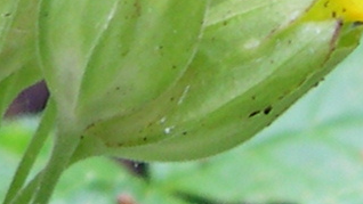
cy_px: 31
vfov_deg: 7.8
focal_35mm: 156
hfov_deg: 13.6
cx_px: -10
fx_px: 1502
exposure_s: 1/41
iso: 100
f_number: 2.8
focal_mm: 8
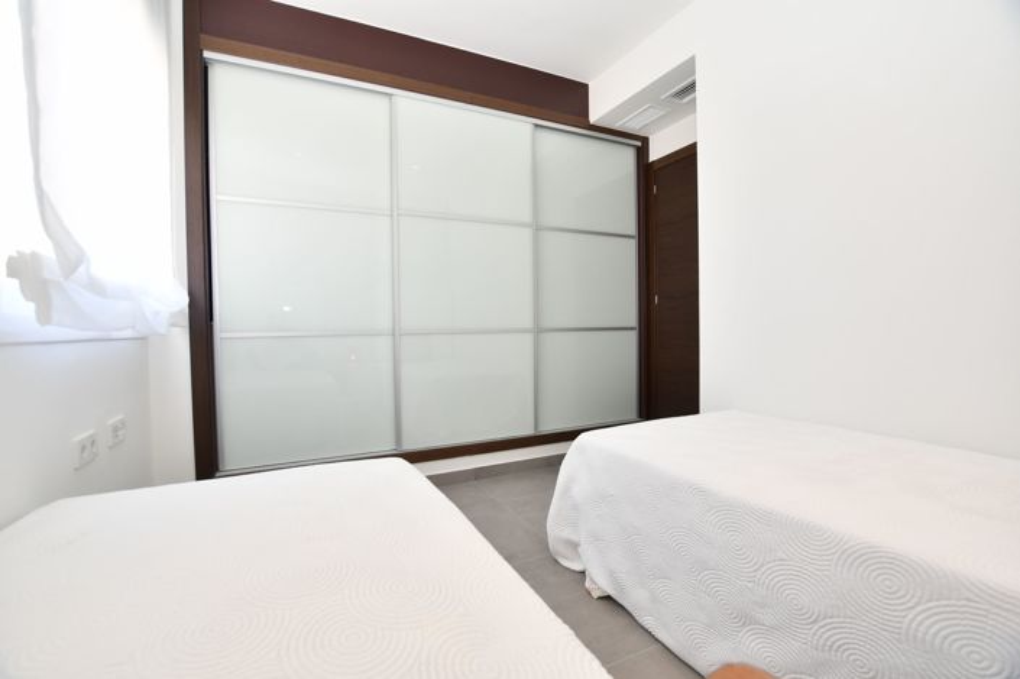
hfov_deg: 100.4
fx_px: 425
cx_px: 510
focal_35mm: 15
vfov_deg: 77.2
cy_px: 340
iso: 400
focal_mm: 10
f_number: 4.5
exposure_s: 1/125
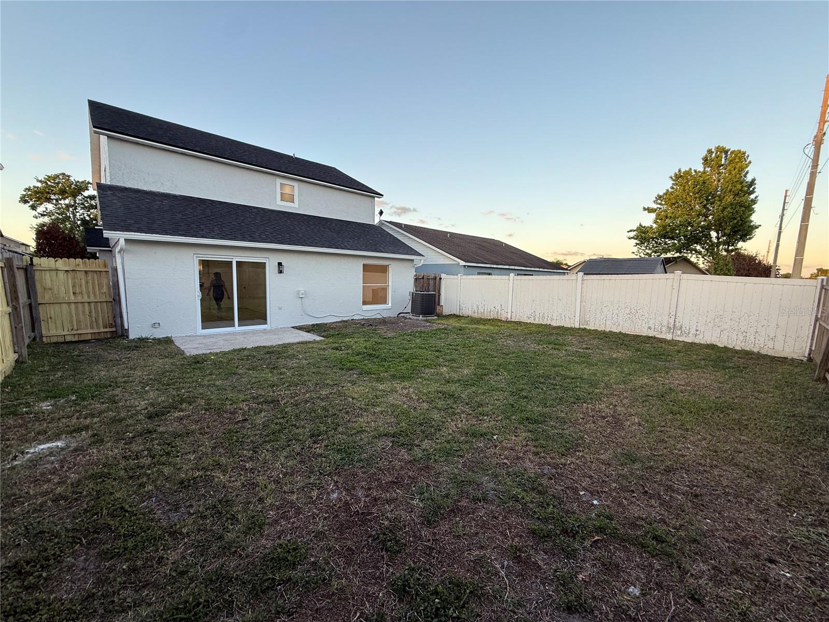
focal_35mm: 14
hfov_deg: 102.1
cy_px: 311
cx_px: 414
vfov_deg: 85.7
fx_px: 335
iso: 50
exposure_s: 1/113
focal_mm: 2.22
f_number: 2.2
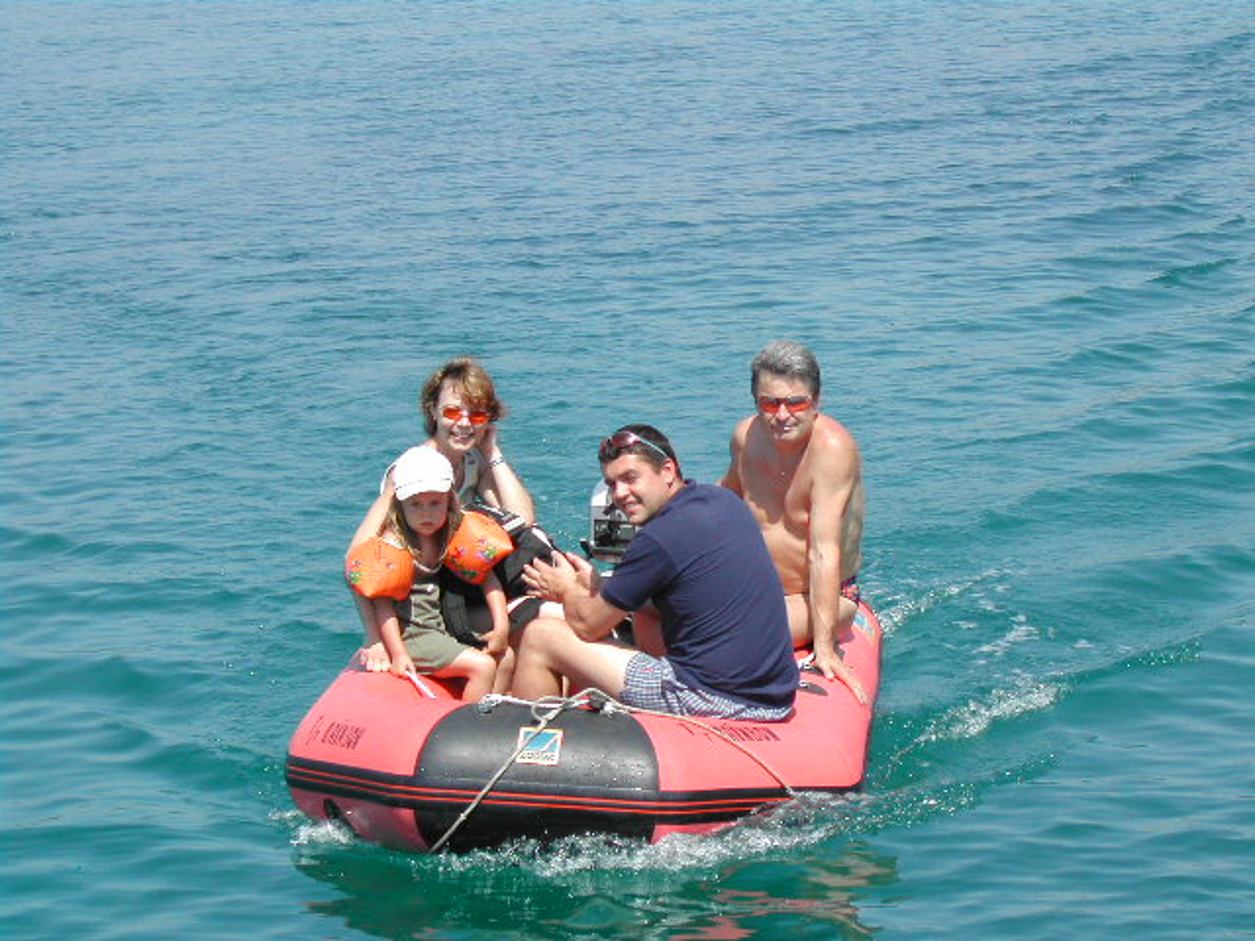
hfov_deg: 17.3
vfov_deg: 13.0
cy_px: 470
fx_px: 4133
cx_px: 628
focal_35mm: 114
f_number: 4.9
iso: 100
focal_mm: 24
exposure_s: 1/415
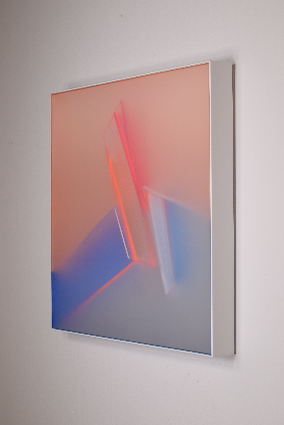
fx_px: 887
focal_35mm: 75
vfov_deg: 27.0
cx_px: 142
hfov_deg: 18.2
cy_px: 212
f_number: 9
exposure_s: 1/100
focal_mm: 50
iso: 250
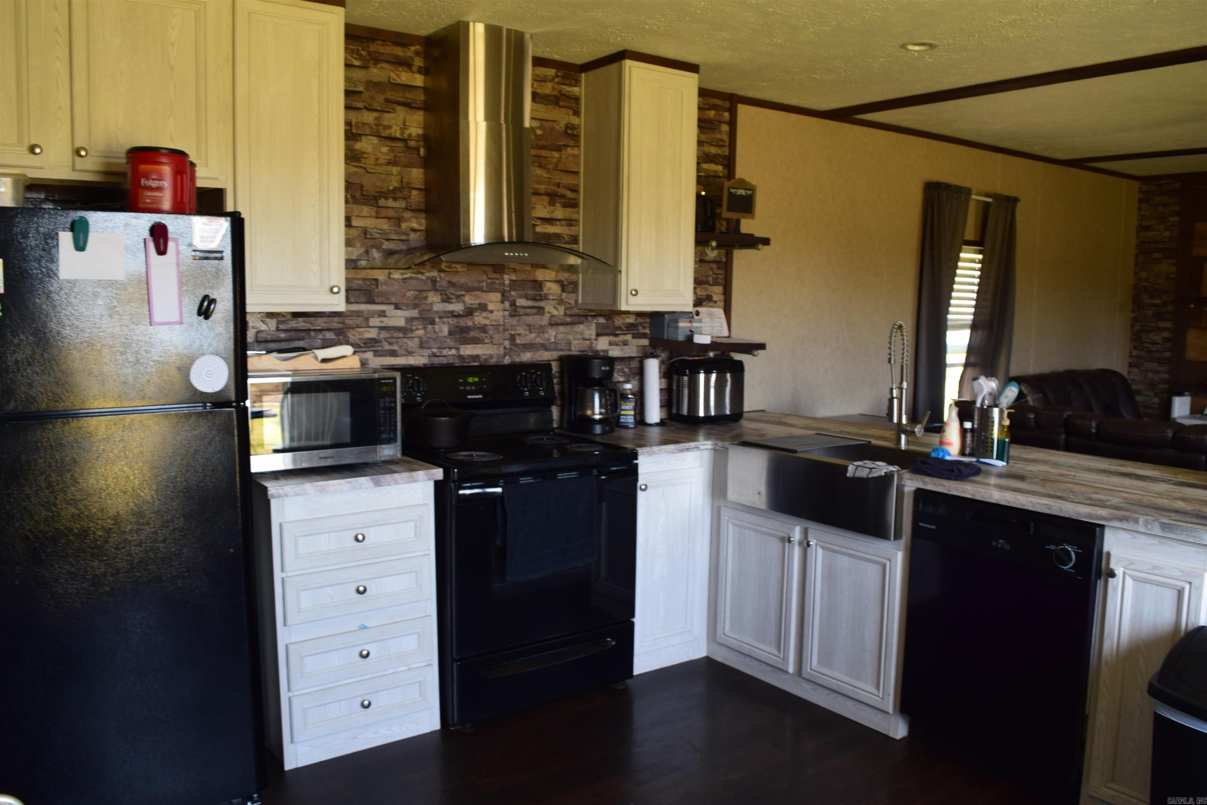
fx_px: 905
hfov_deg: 67.4
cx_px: 604
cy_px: 402
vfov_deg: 47.9
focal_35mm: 27
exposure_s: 1/20
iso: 400
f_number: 6.3
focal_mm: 18
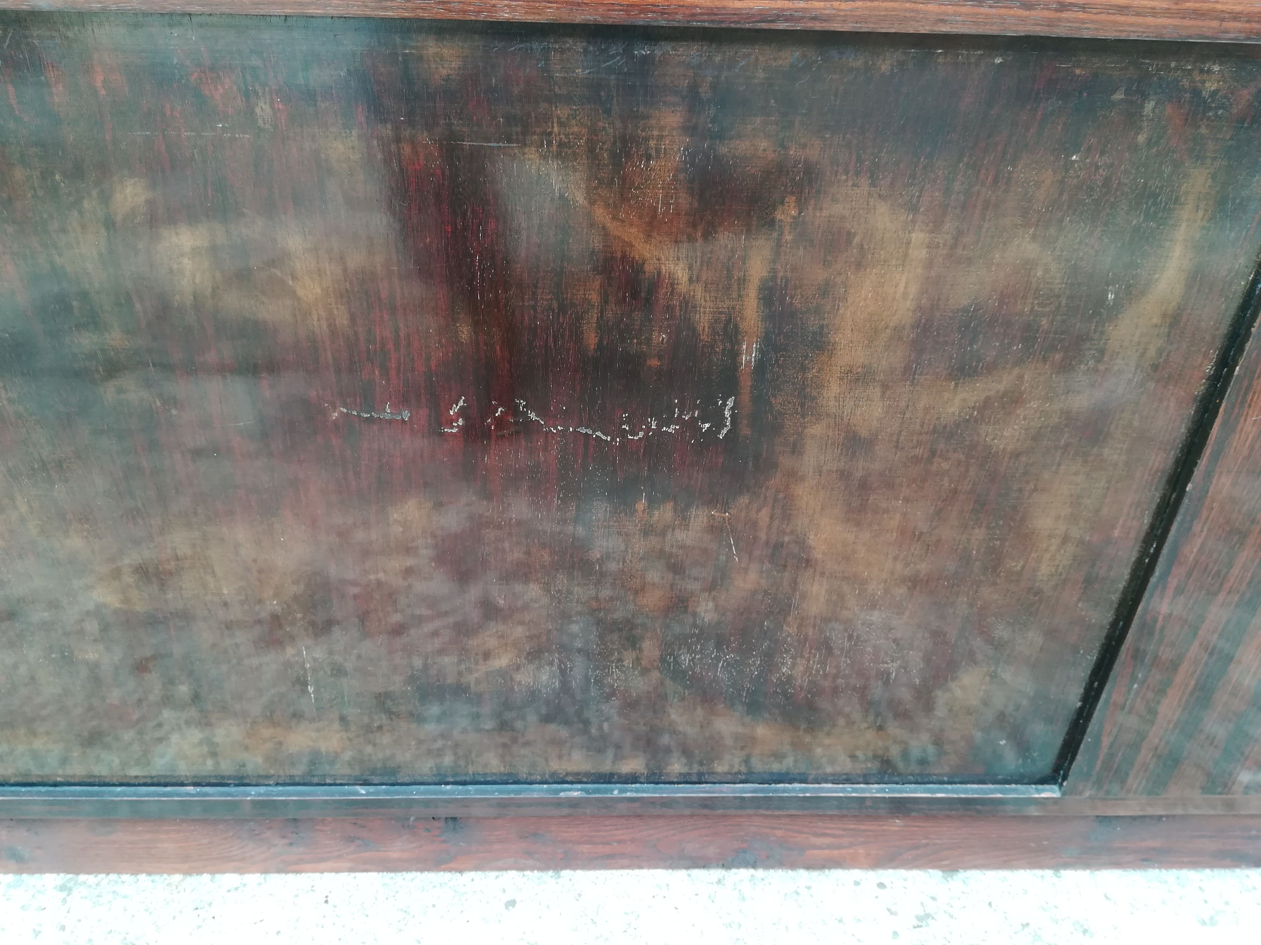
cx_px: 630
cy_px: 472
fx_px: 947
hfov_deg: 67.3
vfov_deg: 53.1
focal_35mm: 26
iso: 100
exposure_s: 1/50
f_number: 2.2
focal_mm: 3.83
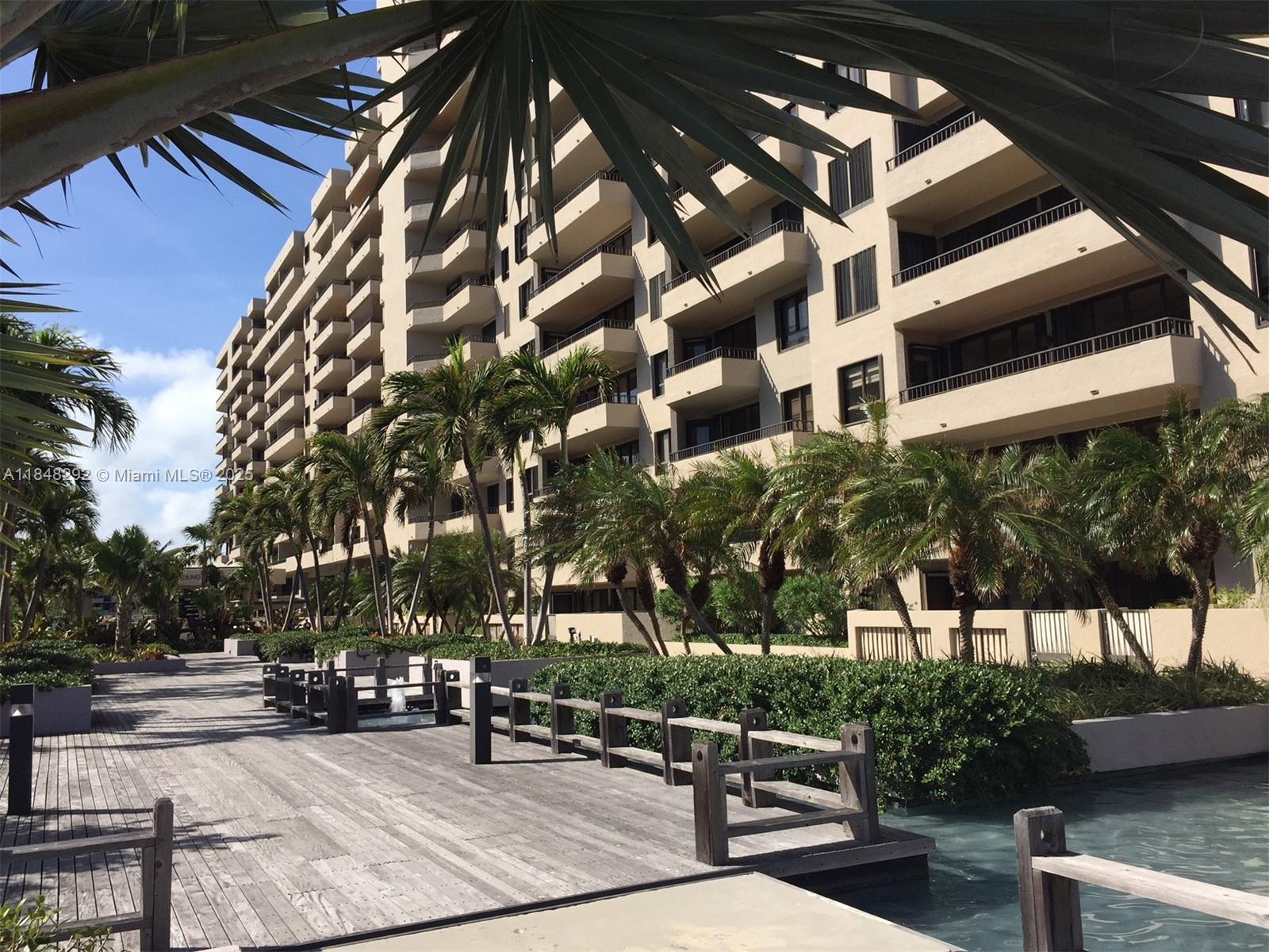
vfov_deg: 48.2
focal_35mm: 29
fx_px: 1063
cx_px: 634
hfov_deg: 61.7
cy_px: 476
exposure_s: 1/2326
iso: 32
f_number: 2.2
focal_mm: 4.15
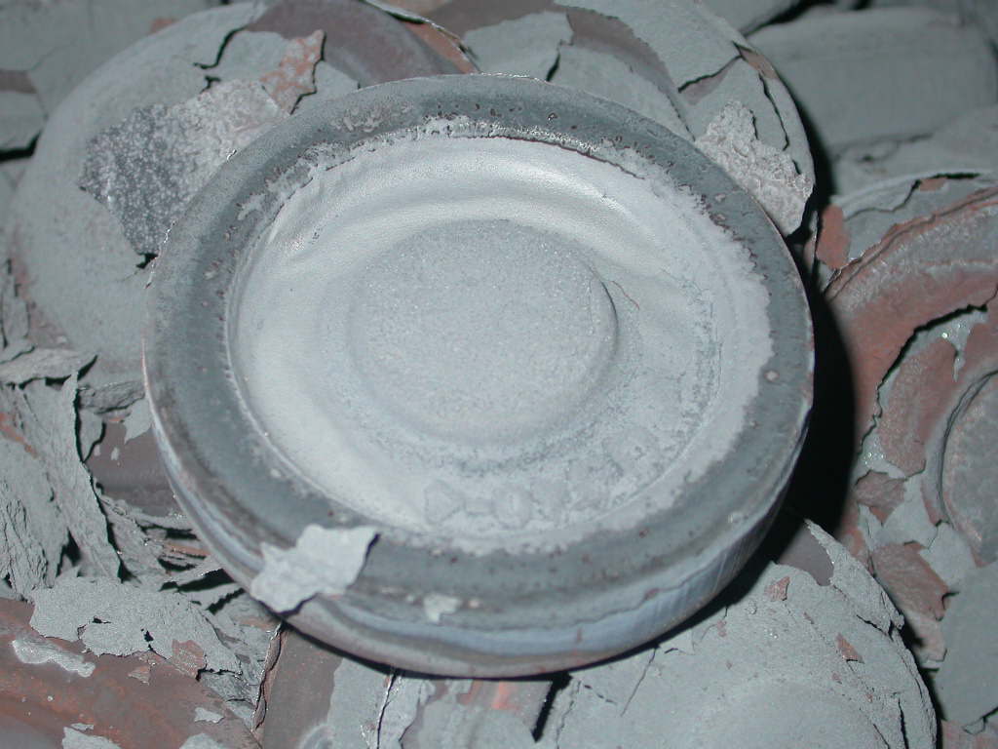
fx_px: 2537
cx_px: 499
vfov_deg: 16.8
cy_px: 374
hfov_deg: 22.3
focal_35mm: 88
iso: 100
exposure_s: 1/60.3
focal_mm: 18.2
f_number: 3.7
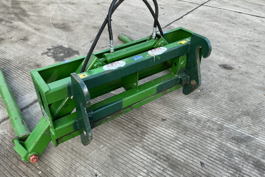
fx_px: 221
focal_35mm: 30
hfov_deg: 61.9
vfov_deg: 43.6
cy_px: 81
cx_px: 130
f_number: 1.8
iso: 25
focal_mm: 3
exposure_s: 1/122
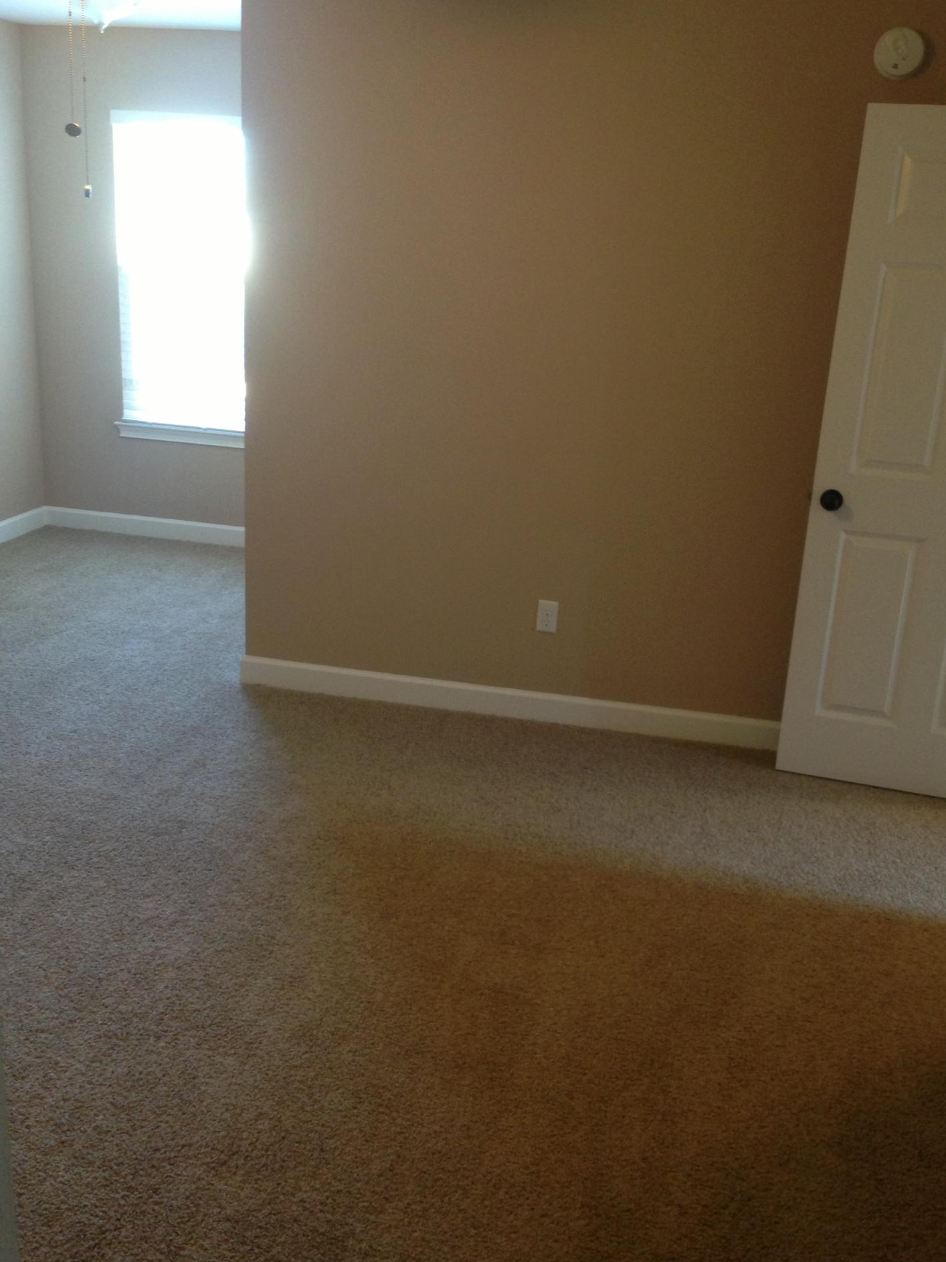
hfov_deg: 40.7
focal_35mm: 35
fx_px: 1276
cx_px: 500
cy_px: 611
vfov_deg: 52.6
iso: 160
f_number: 2.4
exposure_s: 1/20
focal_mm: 4.13
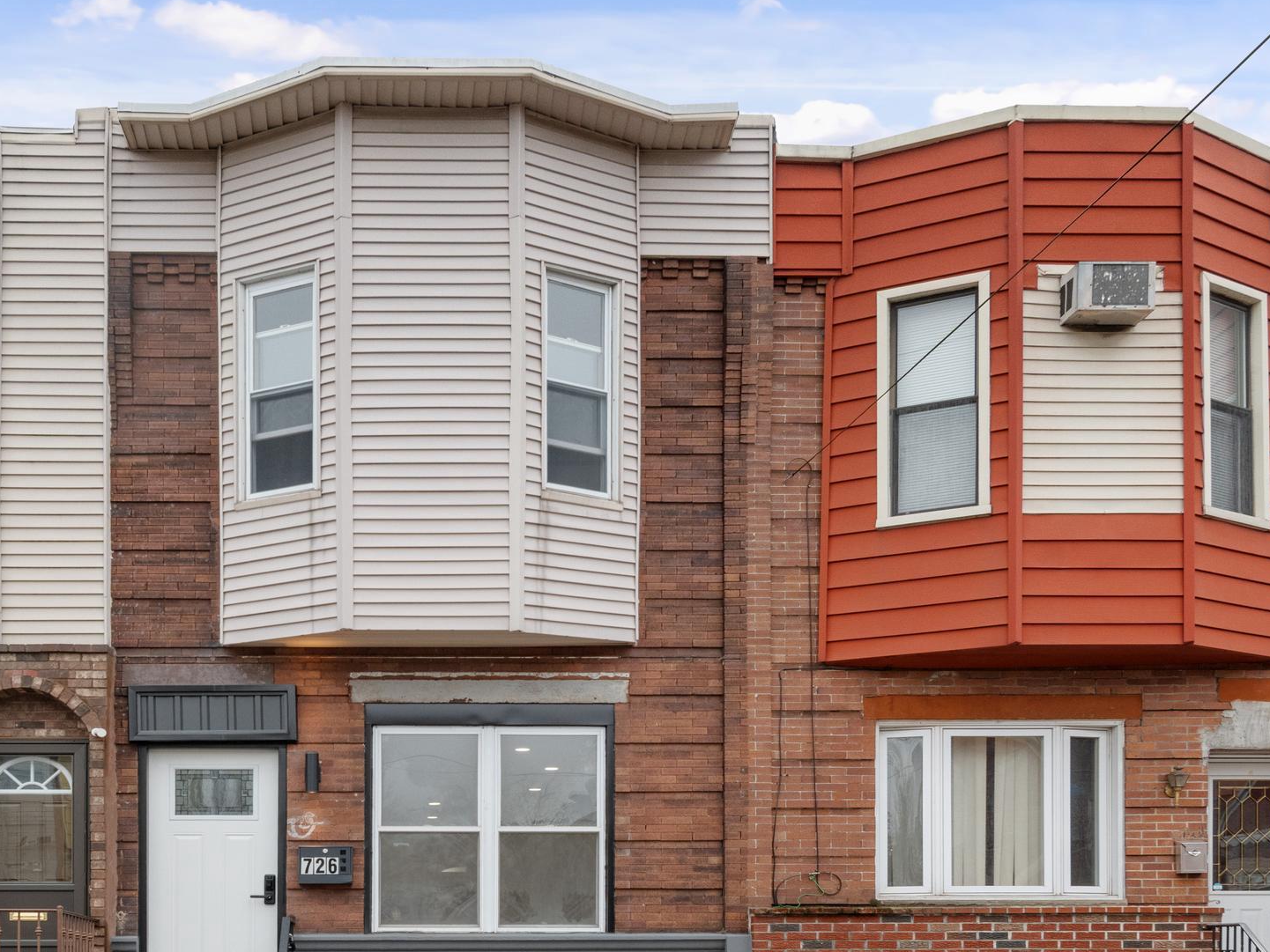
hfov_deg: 45.0
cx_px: 406
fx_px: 1504
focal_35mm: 41
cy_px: 595
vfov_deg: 35.0
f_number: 9
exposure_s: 1/125
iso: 640
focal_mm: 20
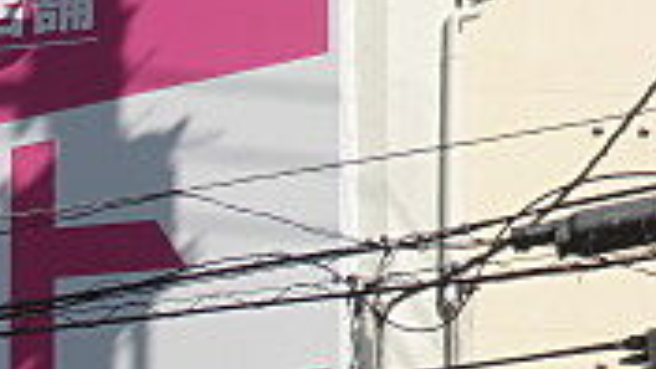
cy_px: 731
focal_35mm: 218
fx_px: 3792
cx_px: -291
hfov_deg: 9.6
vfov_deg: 5.5
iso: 64
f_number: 4.2
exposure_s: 1/800
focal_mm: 9.8
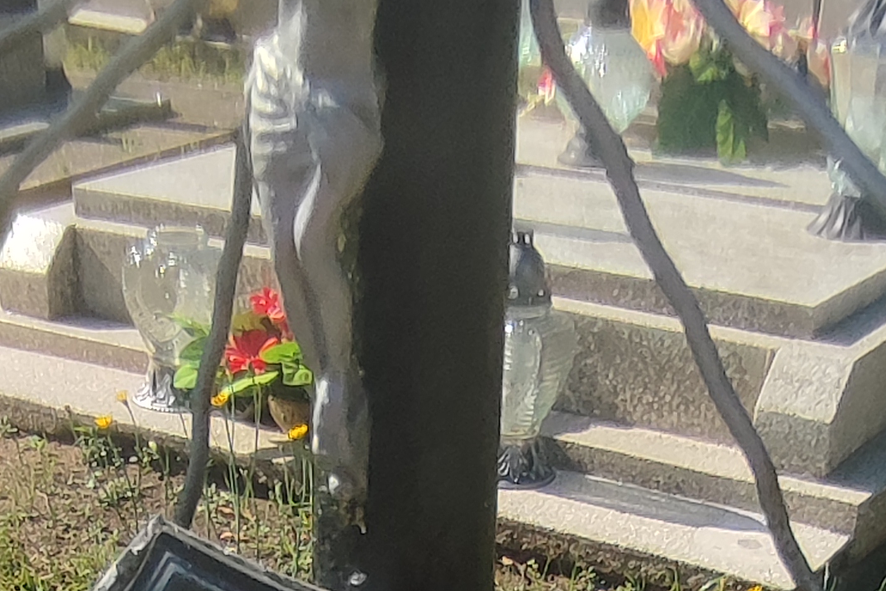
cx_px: 352
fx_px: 1255
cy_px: 1141
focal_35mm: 51
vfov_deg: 18.6
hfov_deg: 38.7
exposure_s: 1/1106
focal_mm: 1.65
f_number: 2.2
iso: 50
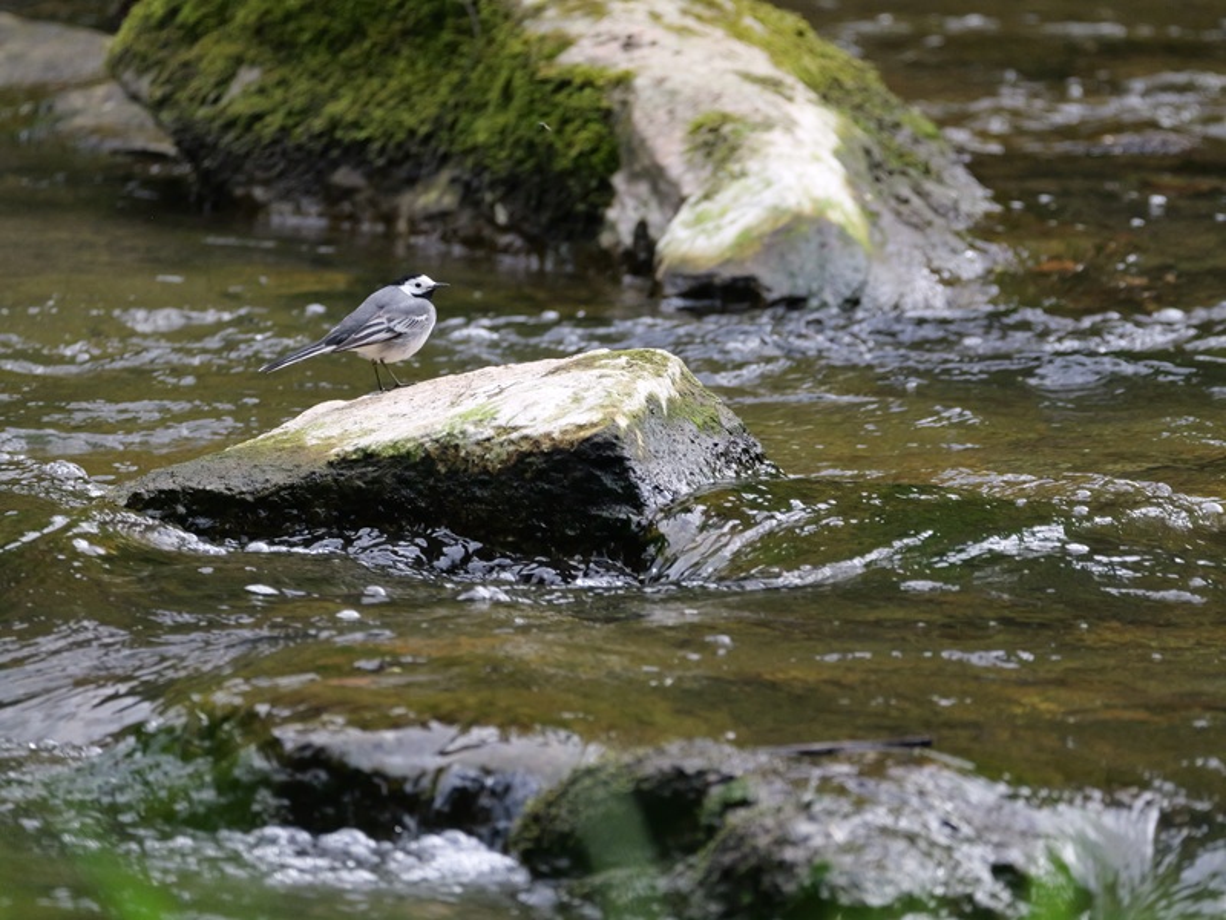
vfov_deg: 1.9
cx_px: 613
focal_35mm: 800
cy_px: 460
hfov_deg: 2.5
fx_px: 28334
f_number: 6.3
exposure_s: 1/640
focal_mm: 400
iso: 2500
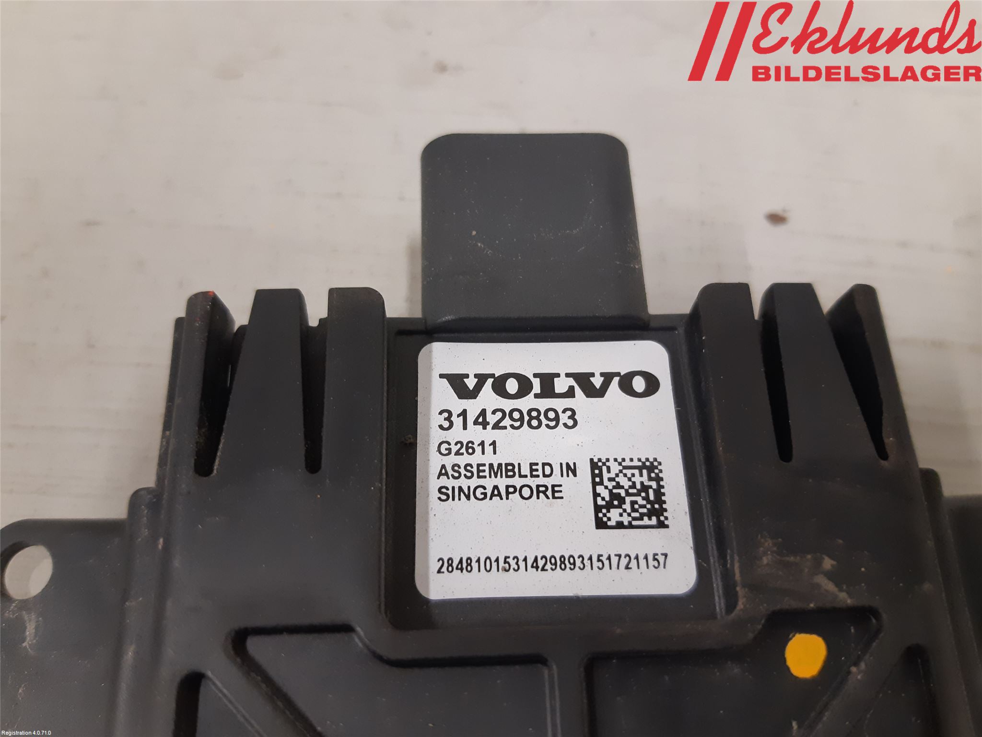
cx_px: 491
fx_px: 738
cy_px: 368
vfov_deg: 53.1
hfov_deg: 67.3
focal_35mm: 26
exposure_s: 1/33
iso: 200
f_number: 1.7
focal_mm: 3.93
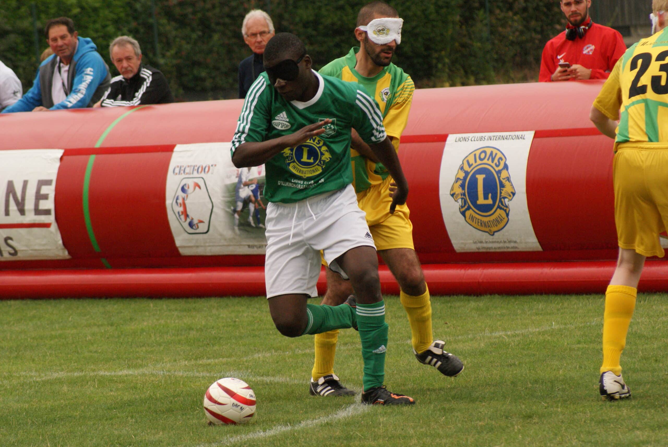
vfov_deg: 4.6
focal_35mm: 300
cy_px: 224
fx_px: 5574
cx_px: 334
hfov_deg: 6.9
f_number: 8
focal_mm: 200
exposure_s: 1/1000
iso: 800
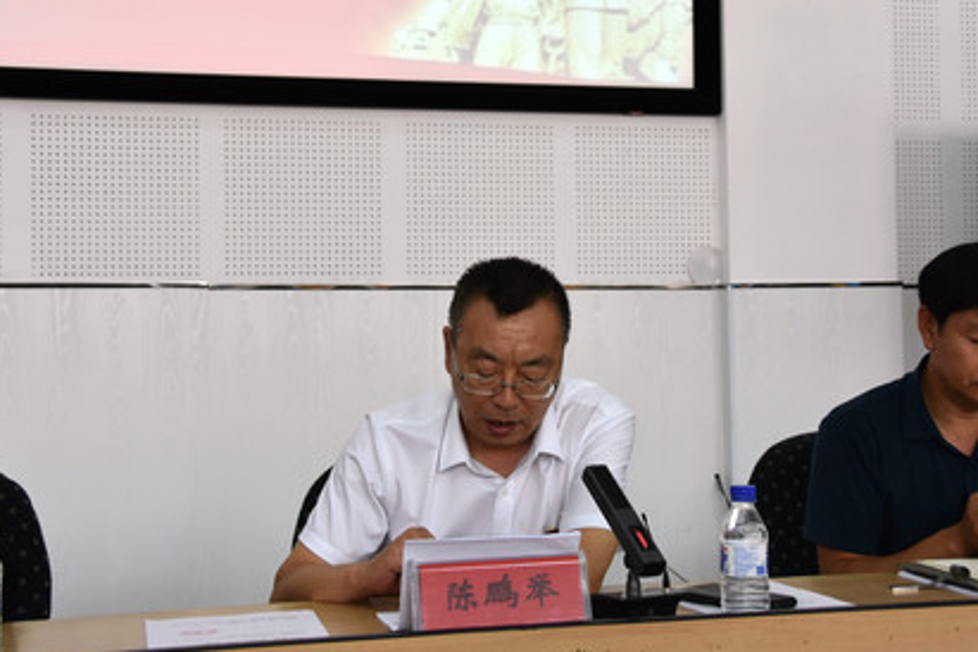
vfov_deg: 23.9
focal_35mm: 57
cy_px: 275
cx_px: 526
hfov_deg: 35.3
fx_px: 1538
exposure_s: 1/125
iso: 800
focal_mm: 31
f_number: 5.6
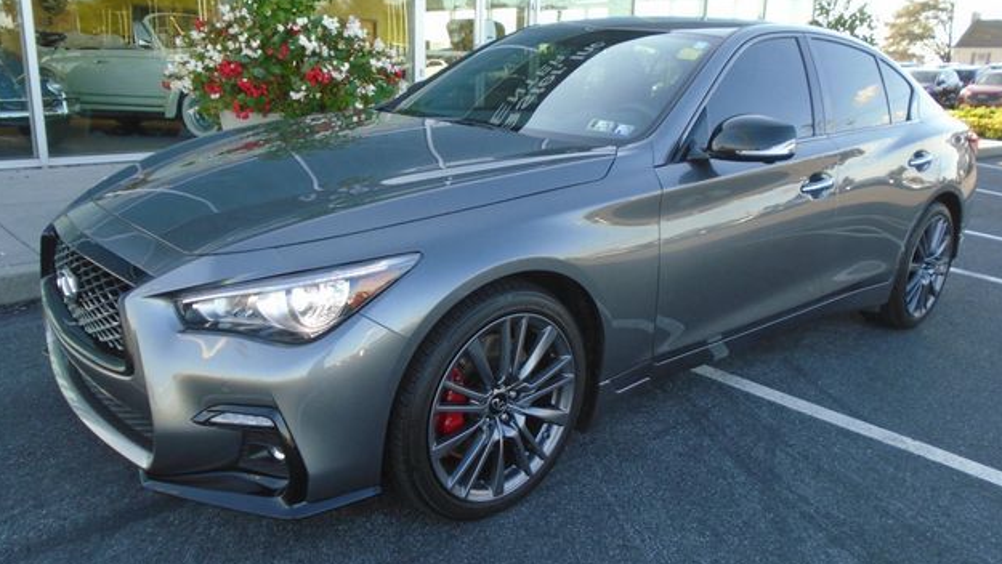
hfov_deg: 66.0
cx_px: 503
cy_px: 266
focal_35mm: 29
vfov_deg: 40.2
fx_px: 771
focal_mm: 4.6
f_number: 3.2
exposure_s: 1/125
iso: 100
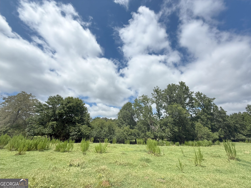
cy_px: 94
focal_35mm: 14
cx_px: 126
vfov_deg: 85.7
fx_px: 102
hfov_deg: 102.1
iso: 64
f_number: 2.2
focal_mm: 2.22
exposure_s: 1/1087
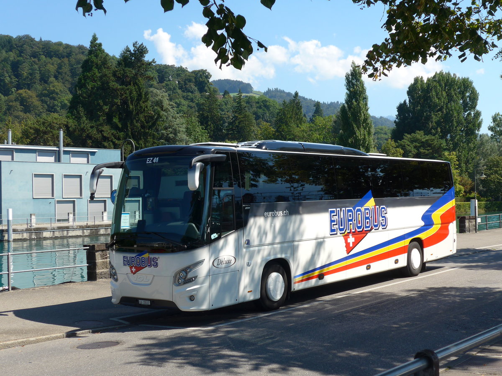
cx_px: 251
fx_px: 711
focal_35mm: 49
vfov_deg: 29.7
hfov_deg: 38.9
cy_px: 188
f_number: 3.2
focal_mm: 10.1
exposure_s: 1/800
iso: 80
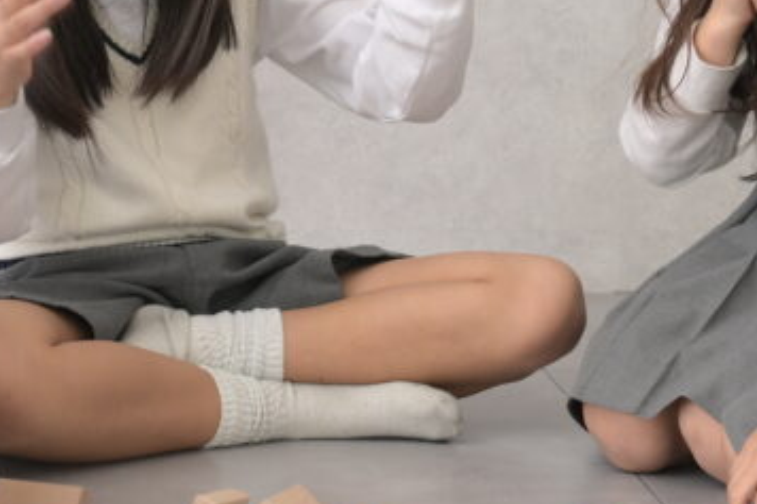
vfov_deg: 11.6
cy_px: 145
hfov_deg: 17.4
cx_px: 402
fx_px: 2480
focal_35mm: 118
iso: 320
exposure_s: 1/160
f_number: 7.1
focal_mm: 35
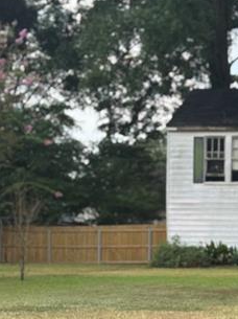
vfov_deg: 16.0
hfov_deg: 12.1
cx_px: 249
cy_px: 311
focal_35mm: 121
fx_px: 1112
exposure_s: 1/774
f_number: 1.78
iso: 64
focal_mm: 6.76
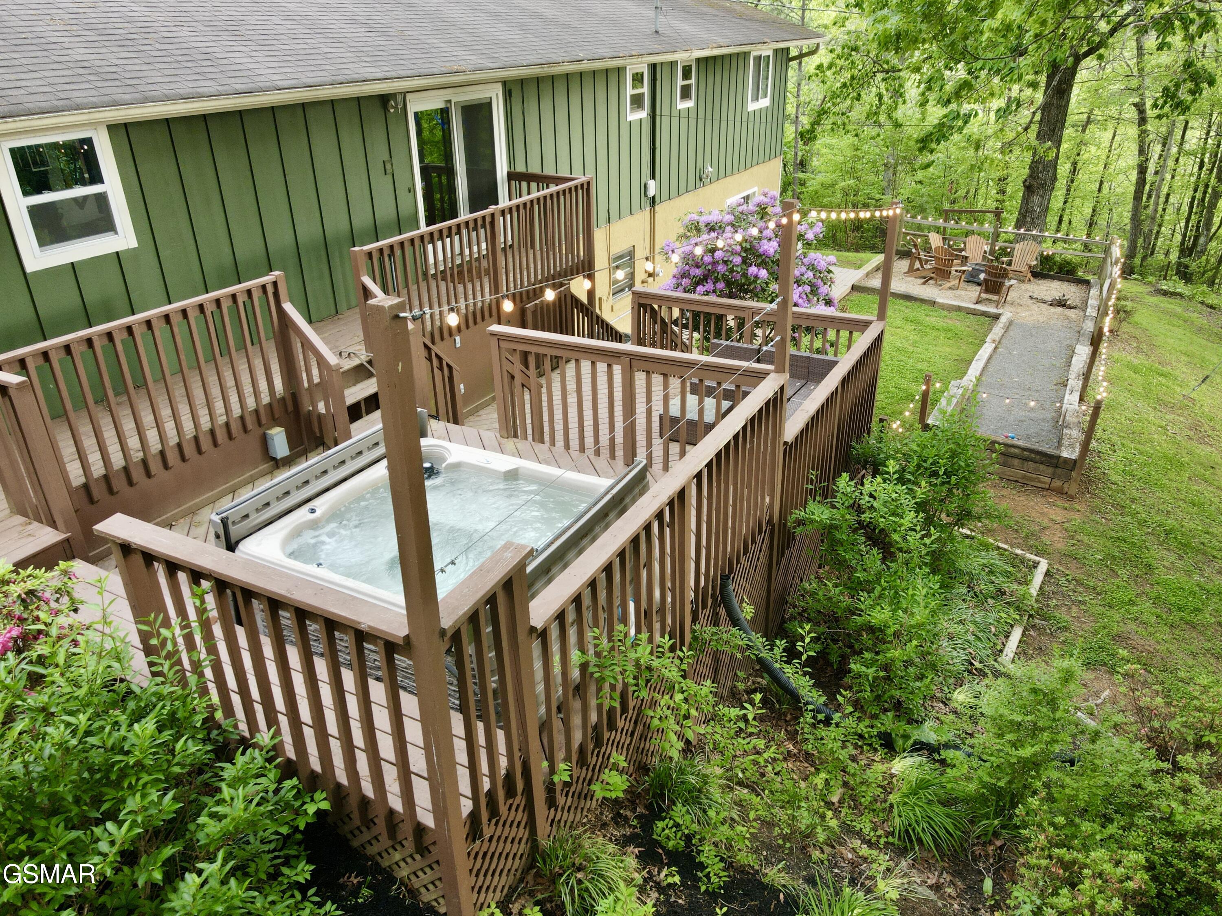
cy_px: 458
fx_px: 847
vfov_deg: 56.8
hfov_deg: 71.6
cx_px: 611
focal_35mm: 24
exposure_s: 1/15
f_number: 2.8
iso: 250
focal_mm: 4.5
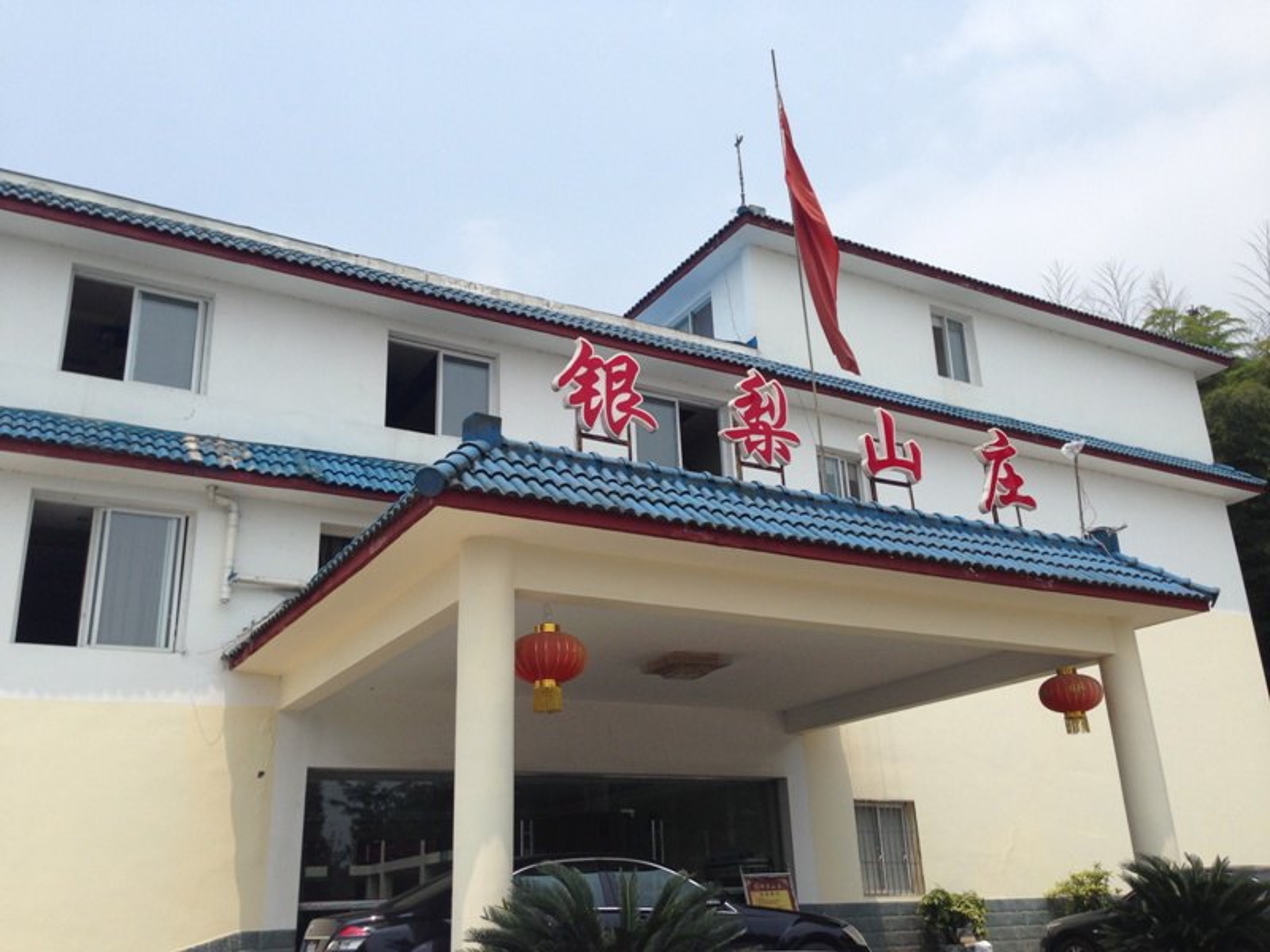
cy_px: 476
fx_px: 1211
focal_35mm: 33
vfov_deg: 42.9
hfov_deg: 55.4
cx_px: 635
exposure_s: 1/2088
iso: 50
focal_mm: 4.12
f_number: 2.4
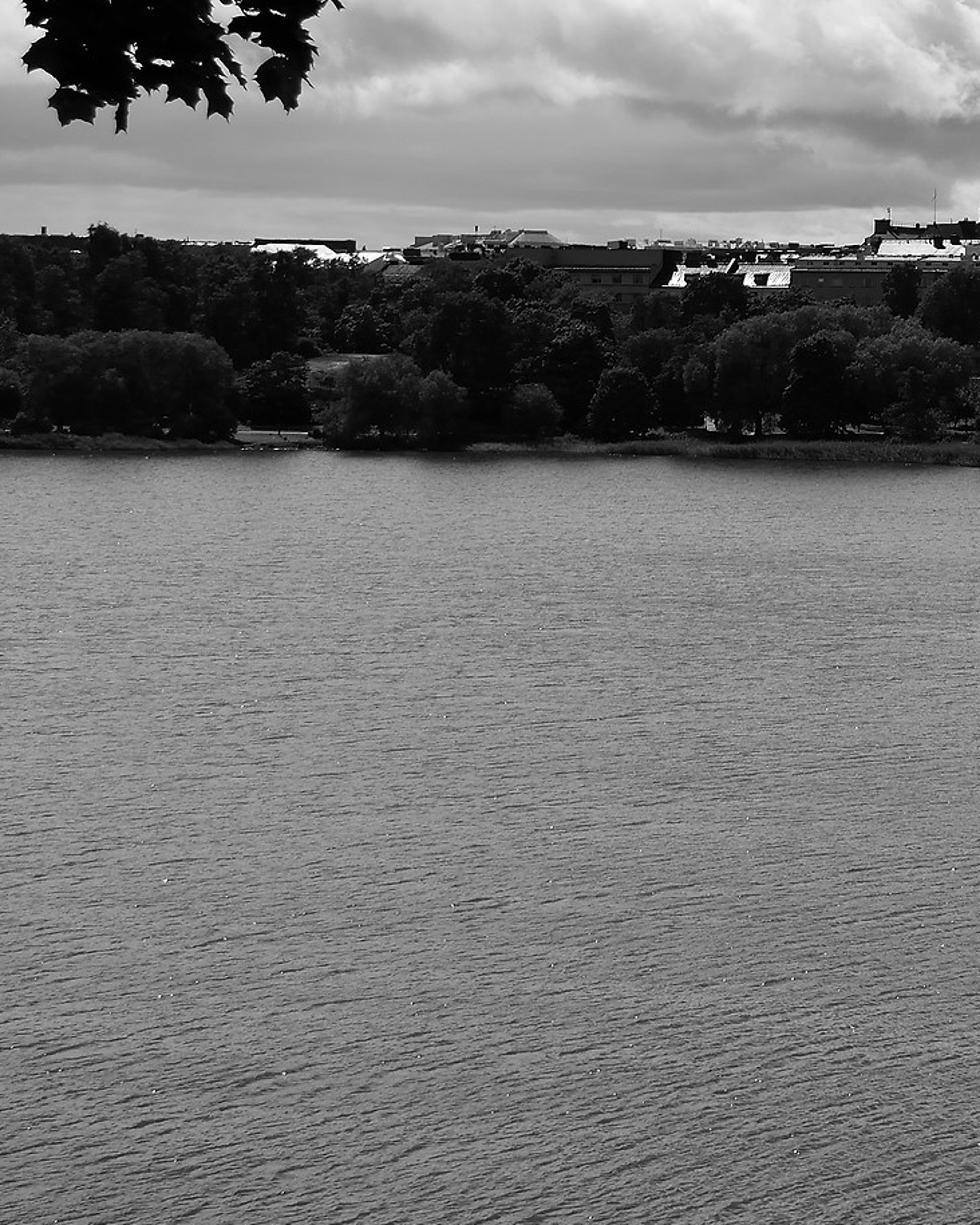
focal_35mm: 92
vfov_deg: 20.5
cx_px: 1447
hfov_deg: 15.4
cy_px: 260
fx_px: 3344
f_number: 5
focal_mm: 25
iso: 200
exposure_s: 1/2000
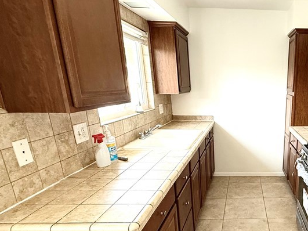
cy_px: 153
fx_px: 240
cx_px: 257
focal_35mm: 27
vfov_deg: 50.5
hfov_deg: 58.9
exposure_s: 1/99
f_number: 2.2
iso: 250
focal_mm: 2.22
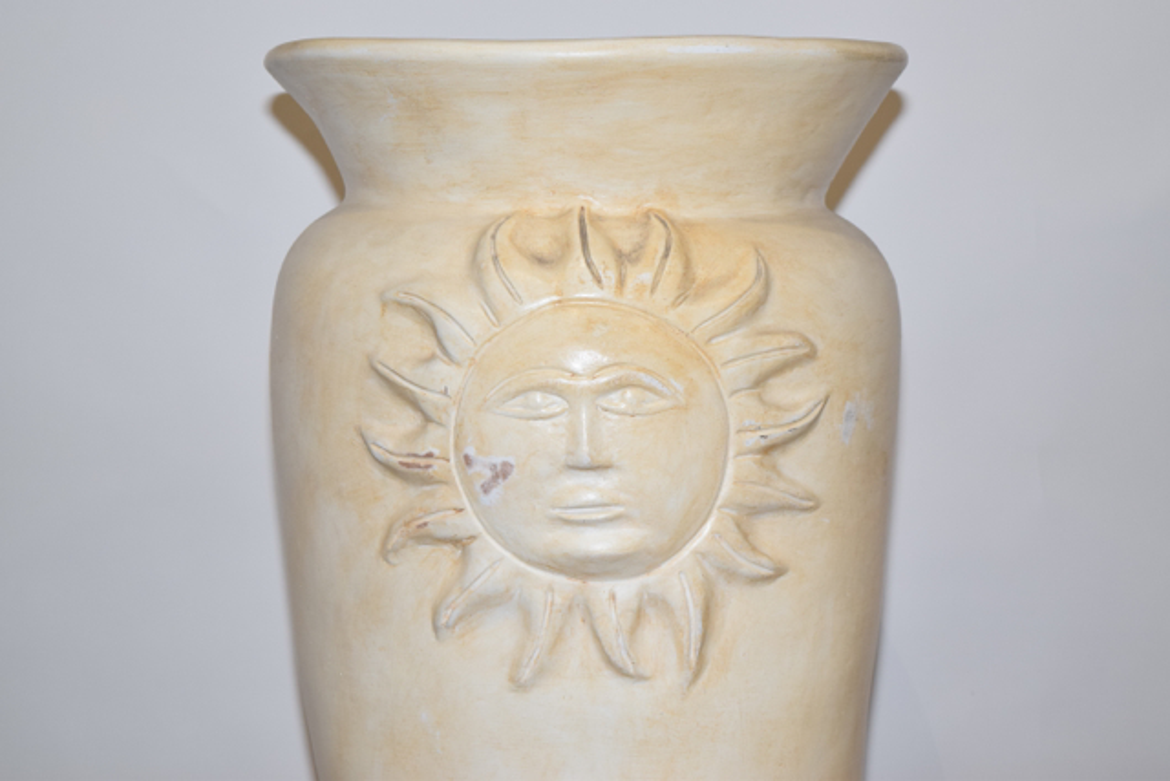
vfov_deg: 16.6
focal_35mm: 82
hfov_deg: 24.6
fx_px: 2682
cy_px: 390
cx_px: 585
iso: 800
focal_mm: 55
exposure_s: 1/125
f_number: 5.6
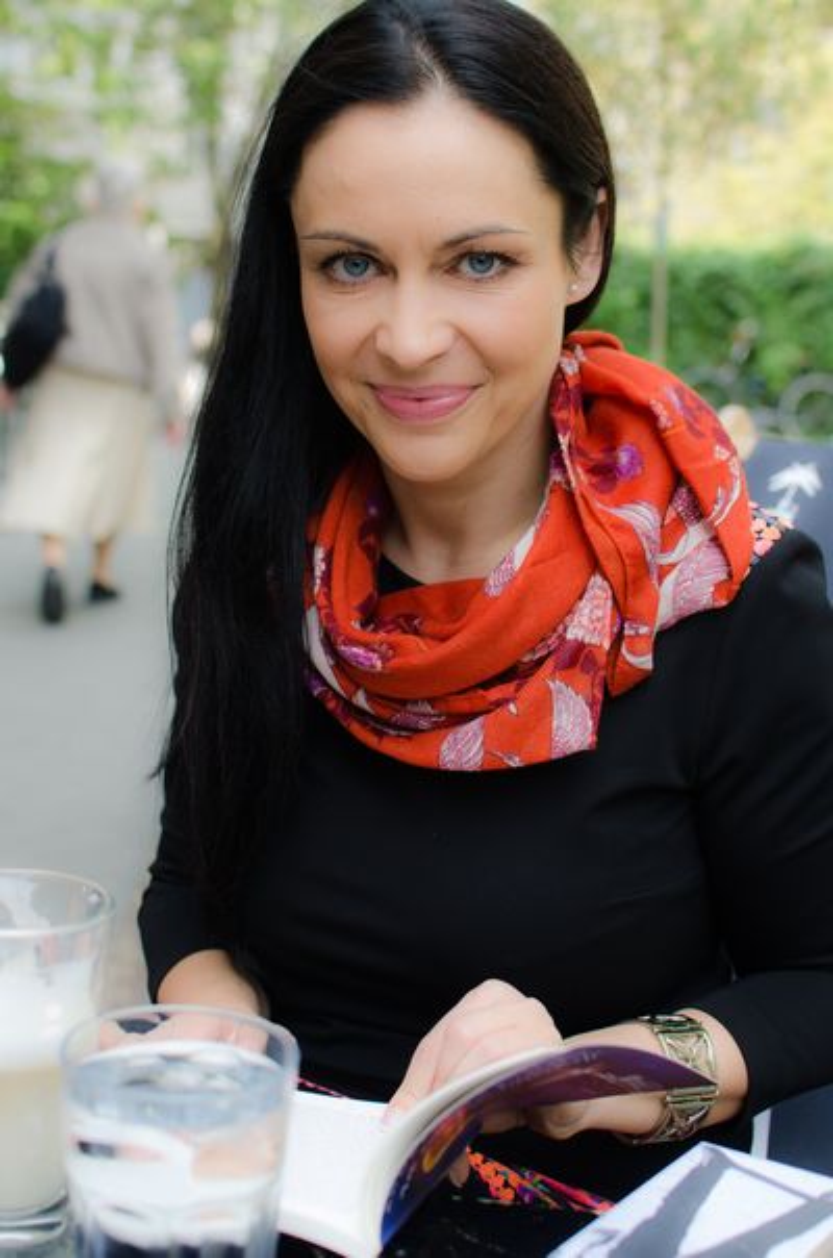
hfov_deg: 25.6
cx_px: 416
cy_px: 629
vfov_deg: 37.9
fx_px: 1830
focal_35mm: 52
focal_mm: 35
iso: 100
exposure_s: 1/90
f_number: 3.3
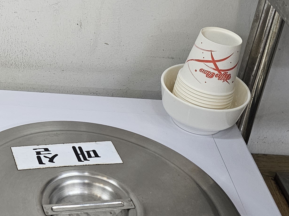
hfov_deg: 23.6
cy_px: 14
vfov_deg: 19.2
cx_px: -65
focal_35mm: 75
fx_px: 626
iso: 160
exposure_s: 1/120
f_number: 1.7
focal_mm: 6.3
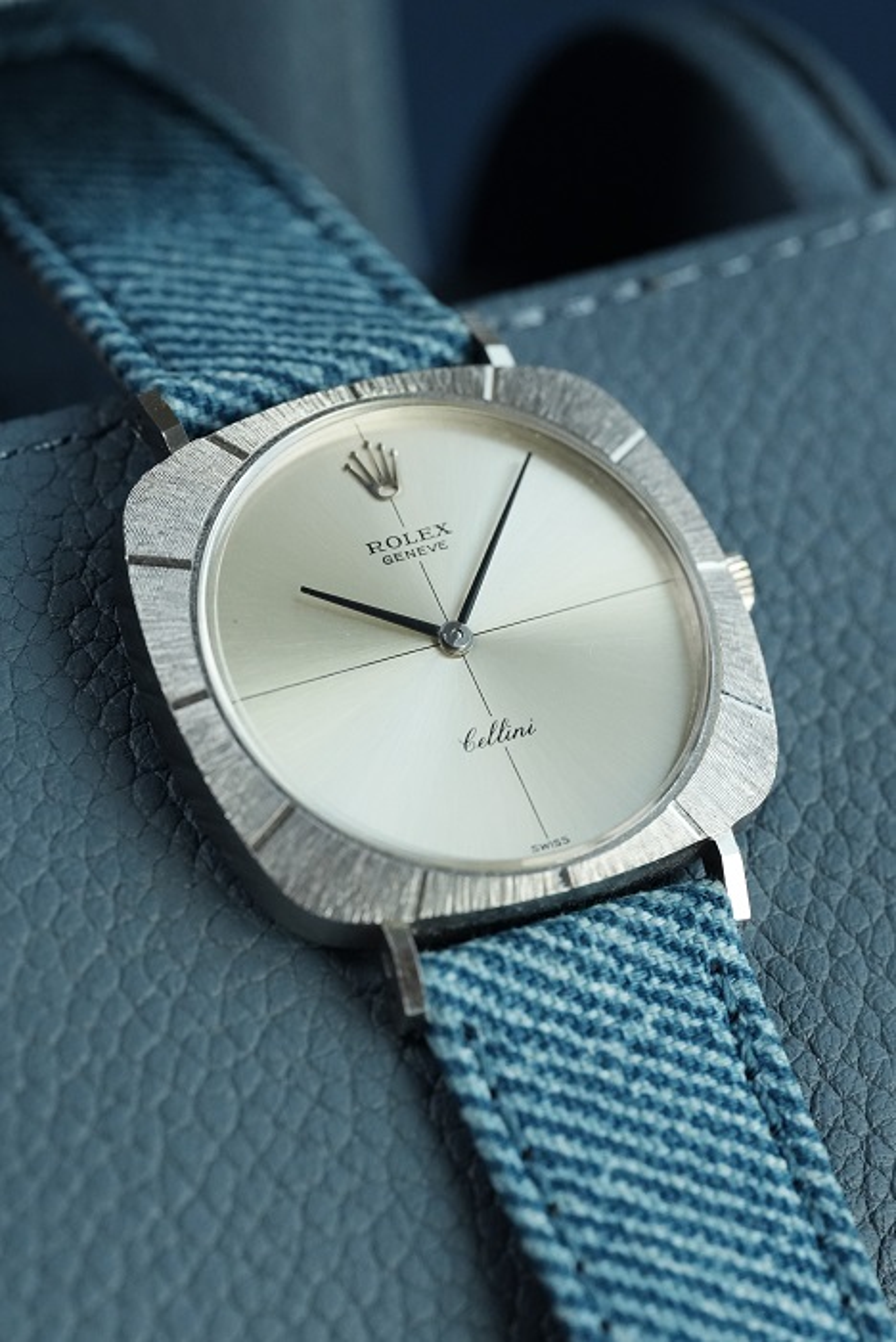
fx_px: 3916
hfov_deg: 13.1
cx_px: 448
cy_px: 671
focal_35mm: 105
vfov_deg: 19.4
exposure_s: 1/250
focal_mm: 105
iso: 3200
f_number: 7.1
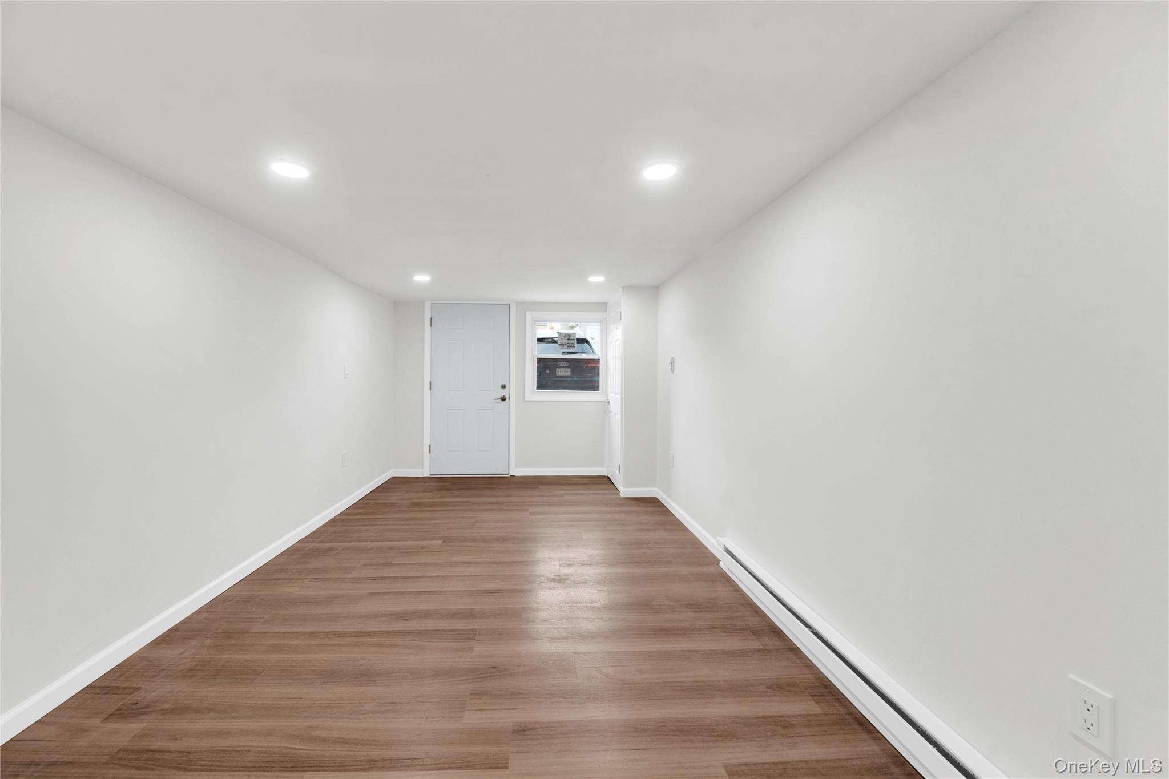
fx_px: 390
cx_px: 584
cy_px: 390
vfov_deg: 90.0
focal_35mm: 12
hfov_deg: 112.6
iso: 100
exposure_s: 1/8
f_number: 9
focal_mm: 8
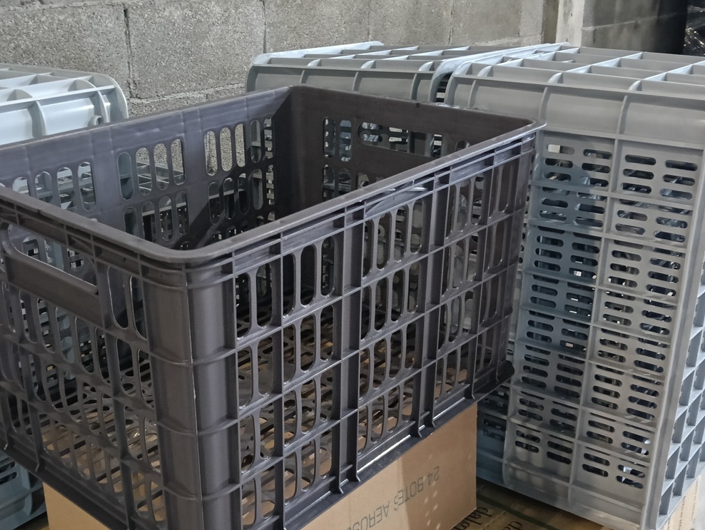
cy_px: 307
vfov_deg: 35.1
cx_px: 275
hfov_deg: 45.4
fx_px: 836
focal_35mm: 41
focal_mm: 3.98
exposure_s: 1/20
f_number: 1.8
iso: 1000
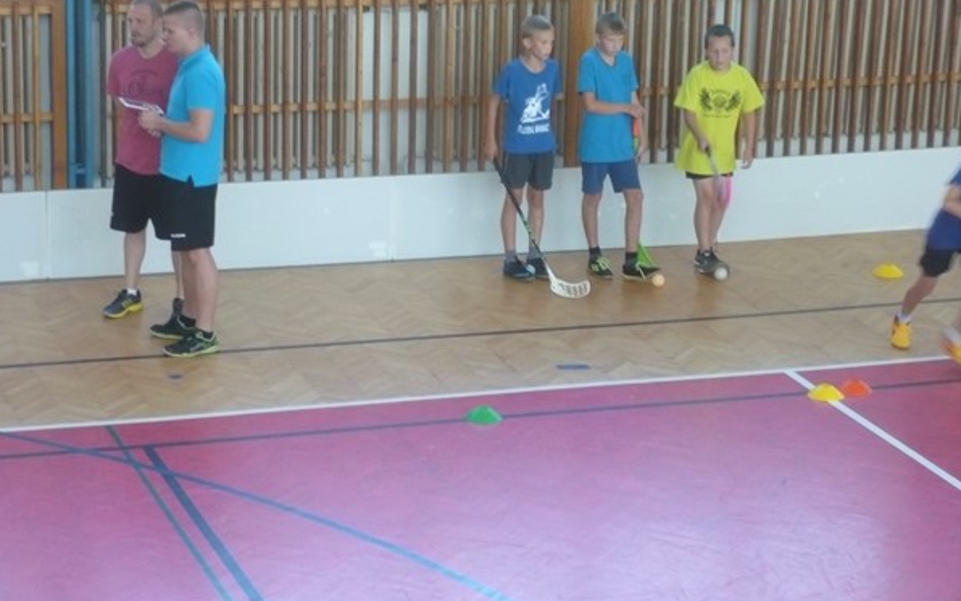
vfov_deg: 11.7
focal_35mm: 112
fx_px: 2934
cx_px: 479
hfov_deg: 18.6
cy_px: 248
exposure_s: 1/30
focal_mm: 17.4
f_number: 5
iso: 250
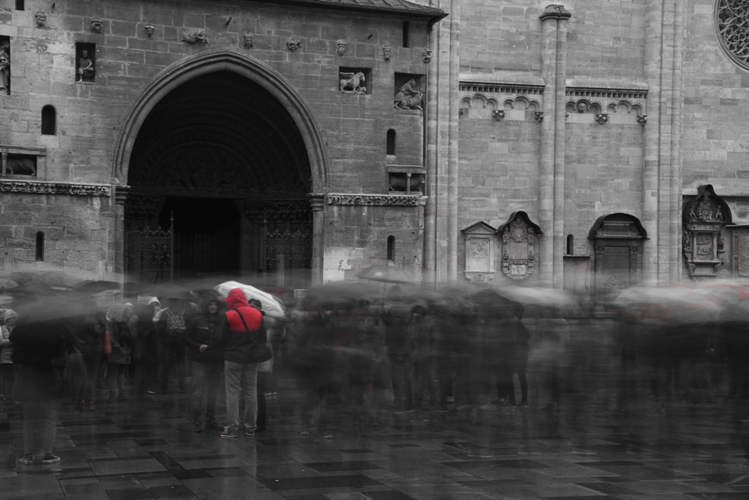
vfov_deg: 24.6
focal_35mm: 55
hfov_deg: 36.2
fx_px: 1145
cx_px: 374
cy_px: 250
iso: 200
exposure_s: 4
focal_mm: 55
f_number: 9
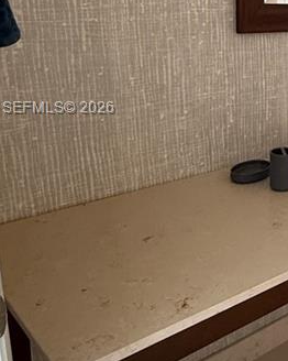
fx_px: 533
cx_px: 406
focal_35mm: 50
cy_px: 109
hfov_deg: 24.8
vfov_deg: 36.8
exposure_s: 1/120
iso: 250
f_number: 2.2
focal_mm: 2.22
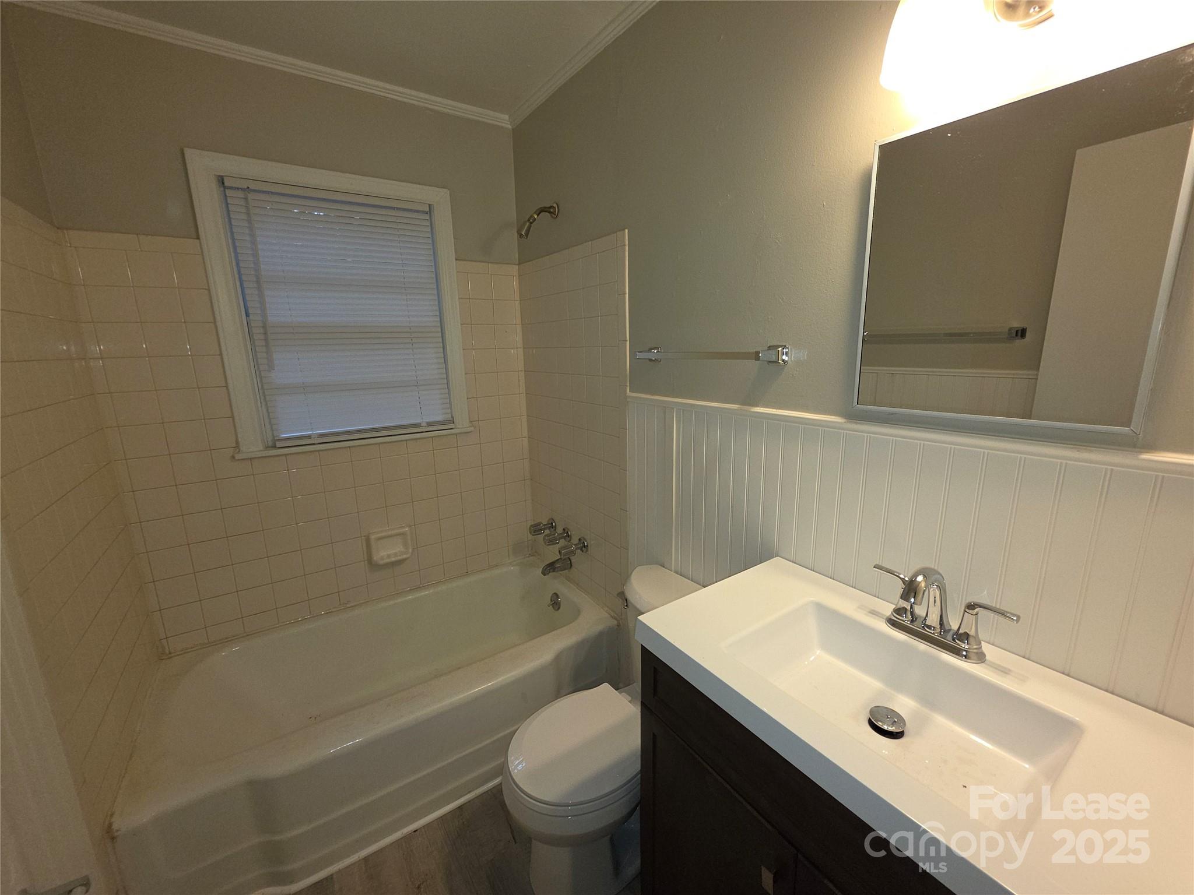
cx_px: 597
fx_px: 448
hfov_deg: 106.2
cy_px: 448
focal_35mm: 13
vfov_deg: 89.9
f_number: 1.9
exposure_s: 1/60
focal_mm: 2.2
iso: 64
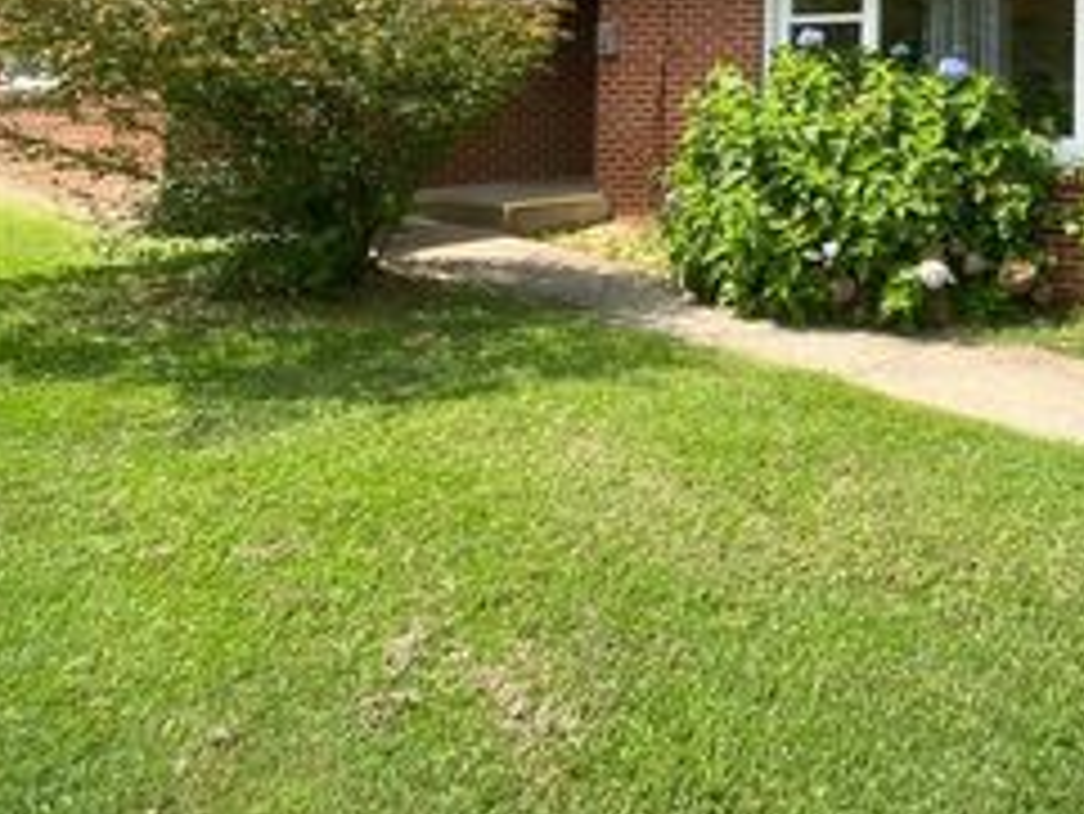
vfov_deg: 25.8
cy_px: 20
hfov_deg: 34.0
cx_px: 931
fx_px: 1692
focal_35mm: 54
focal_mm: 5.7
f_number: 1.5
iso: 50
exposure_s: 1/1038
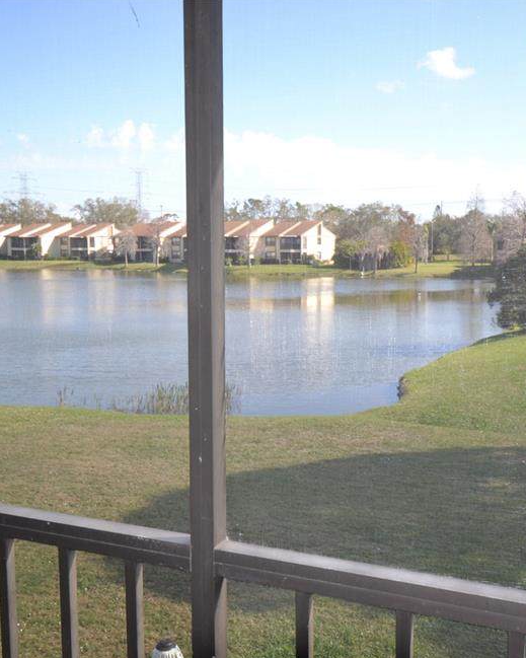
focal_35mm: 38
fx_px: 735
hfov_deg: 39.4
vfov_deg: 48.2
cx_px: 291
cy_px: 343
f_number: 4.5
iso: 100
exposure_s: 1/200
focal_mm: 17
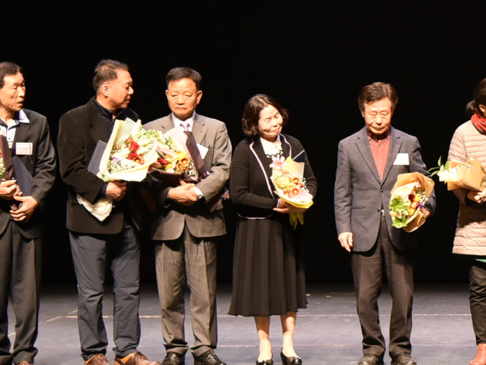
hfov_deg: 11.6
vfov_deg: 8.9
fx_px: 2330
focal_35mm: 166
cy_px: 73
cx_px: 627
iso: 1600
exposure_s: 1/125
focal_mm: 50
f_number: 4.5
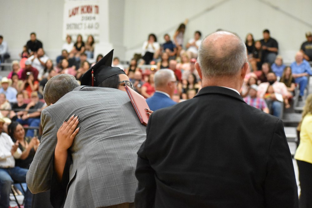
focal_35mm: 117
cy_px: 104
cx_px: 156
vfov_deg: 11.7
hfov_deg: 17.5
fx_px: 1014
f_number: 4.8
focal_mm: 78
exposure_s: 1/250
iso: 10000
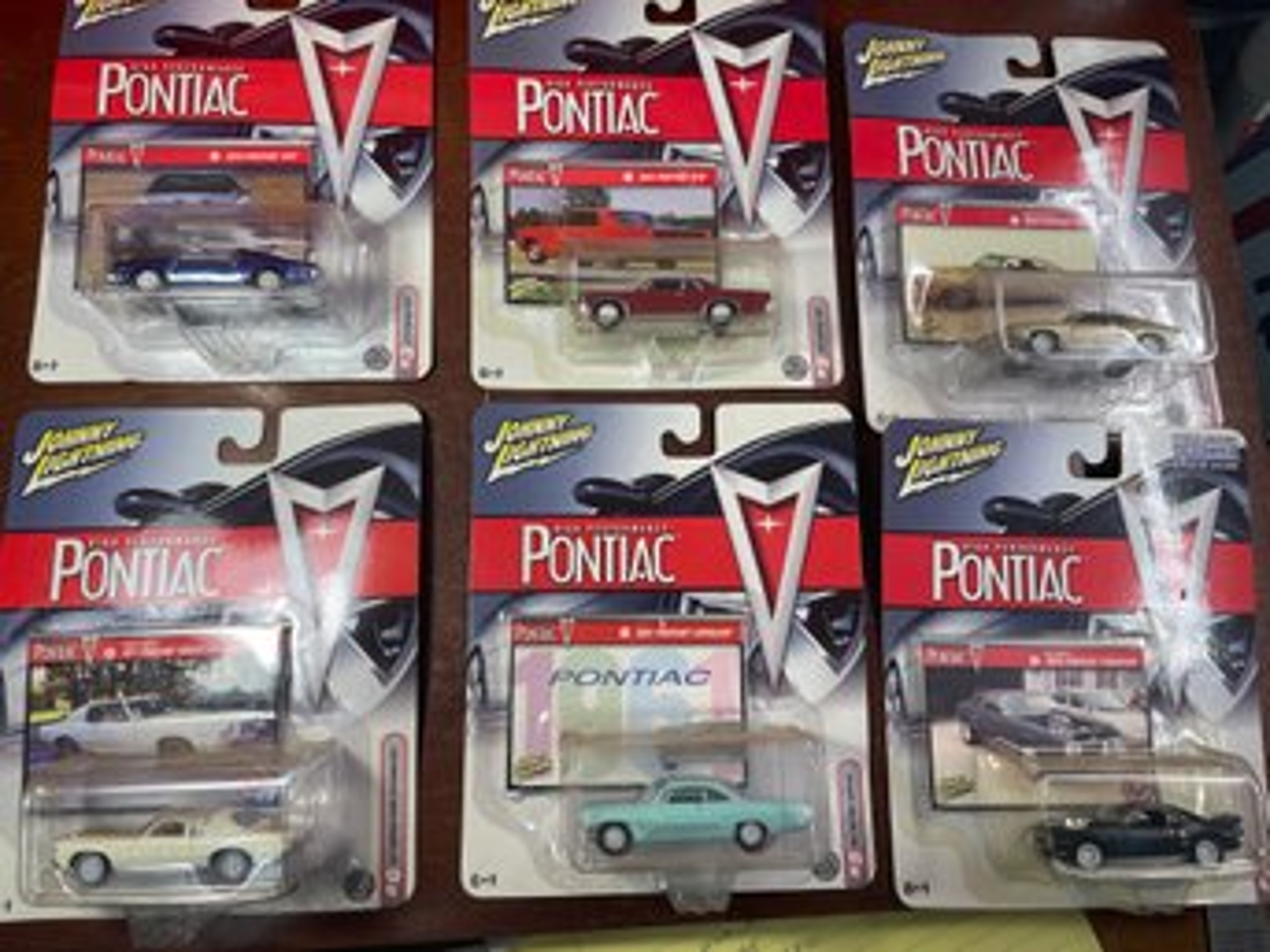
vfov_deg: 53.0
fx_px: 954
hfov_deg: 67.3
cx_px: 635
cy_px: 476
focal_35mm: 26
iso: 64
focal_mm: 4.2
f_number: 1.6
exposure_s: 1/120
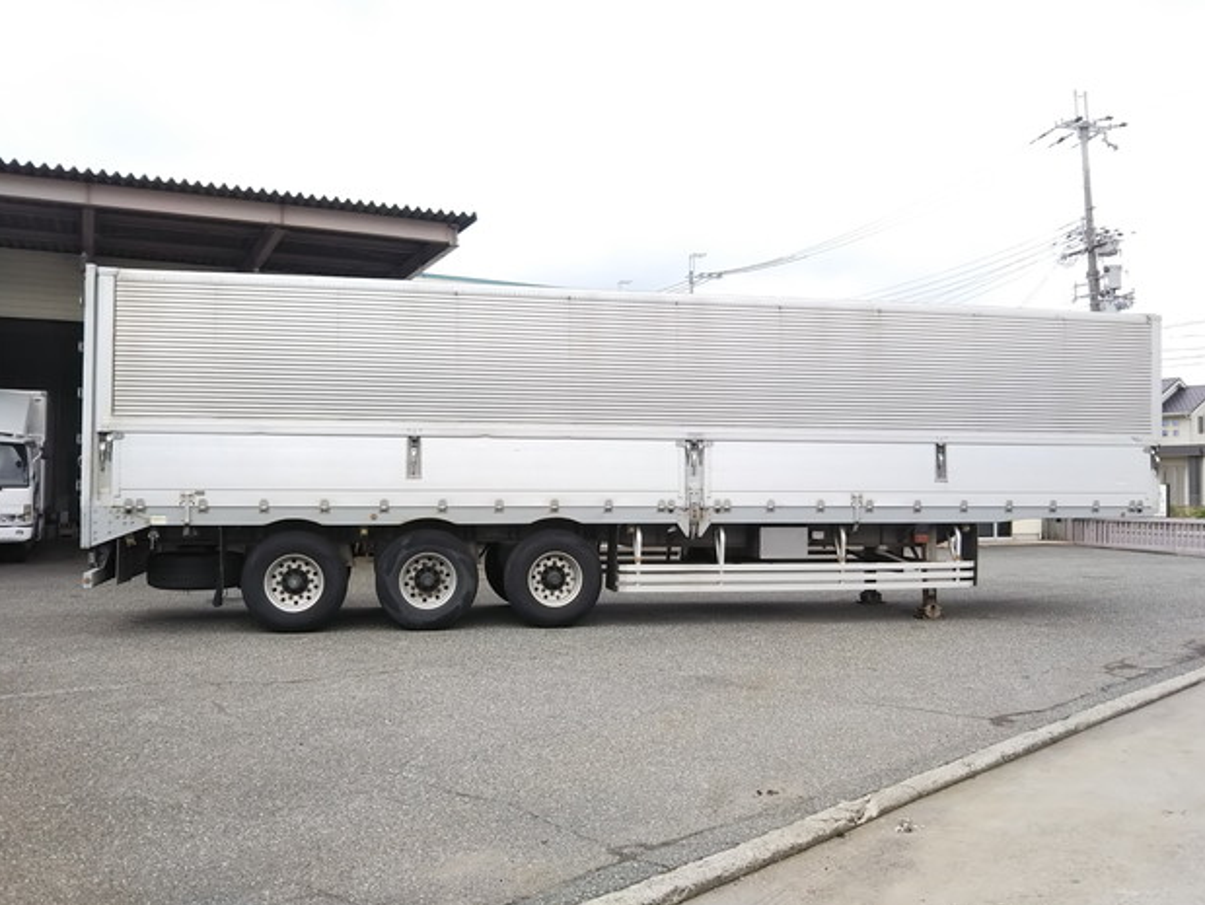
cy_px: 452
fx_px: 1080
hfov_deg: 58.3
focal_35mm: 31
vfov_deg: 45.5
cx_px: 617
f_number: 2.2
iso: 20
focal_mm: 4
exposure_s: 1/505
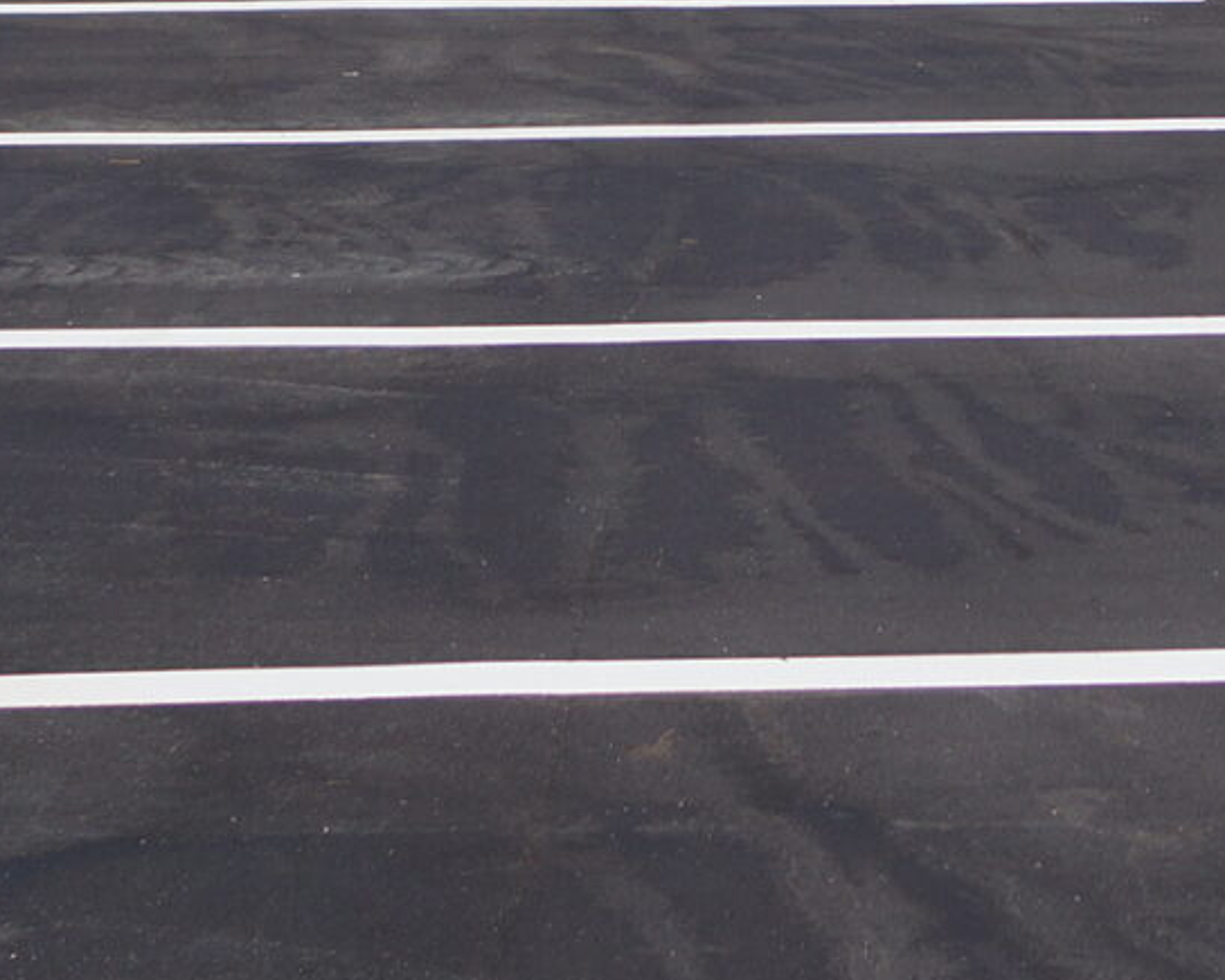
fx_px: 5764
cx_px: 1380
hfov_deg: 11.9
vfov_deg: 9.3
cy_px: -782
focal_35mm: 159
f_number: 4
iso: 100
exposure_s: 1/1250
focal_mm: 24
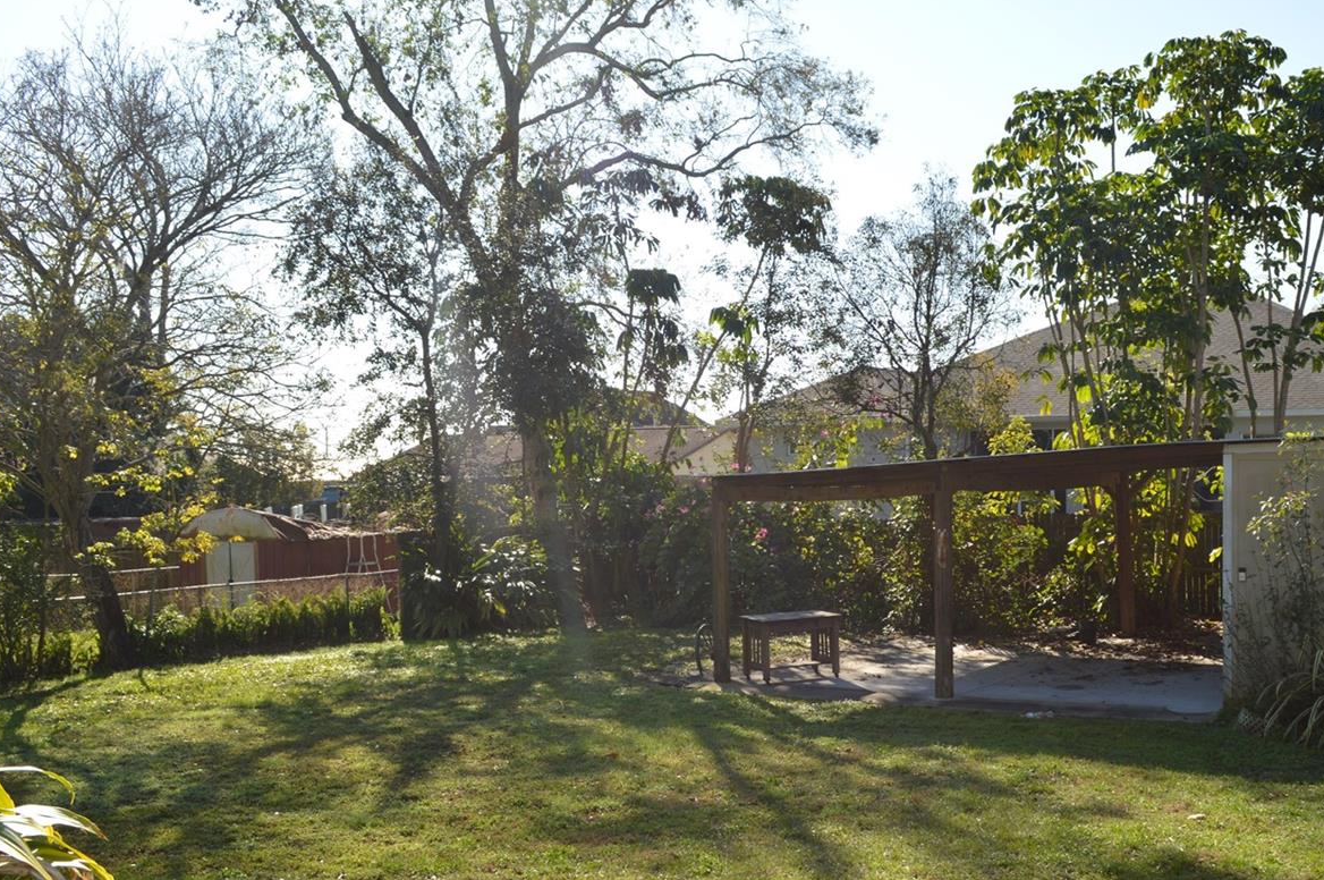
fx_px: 1359
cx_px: 748
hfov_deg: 51.8
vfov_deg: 35.8
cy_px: 522
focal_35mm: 37
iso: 100
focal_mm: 18
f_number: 7.1
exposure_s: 1/200
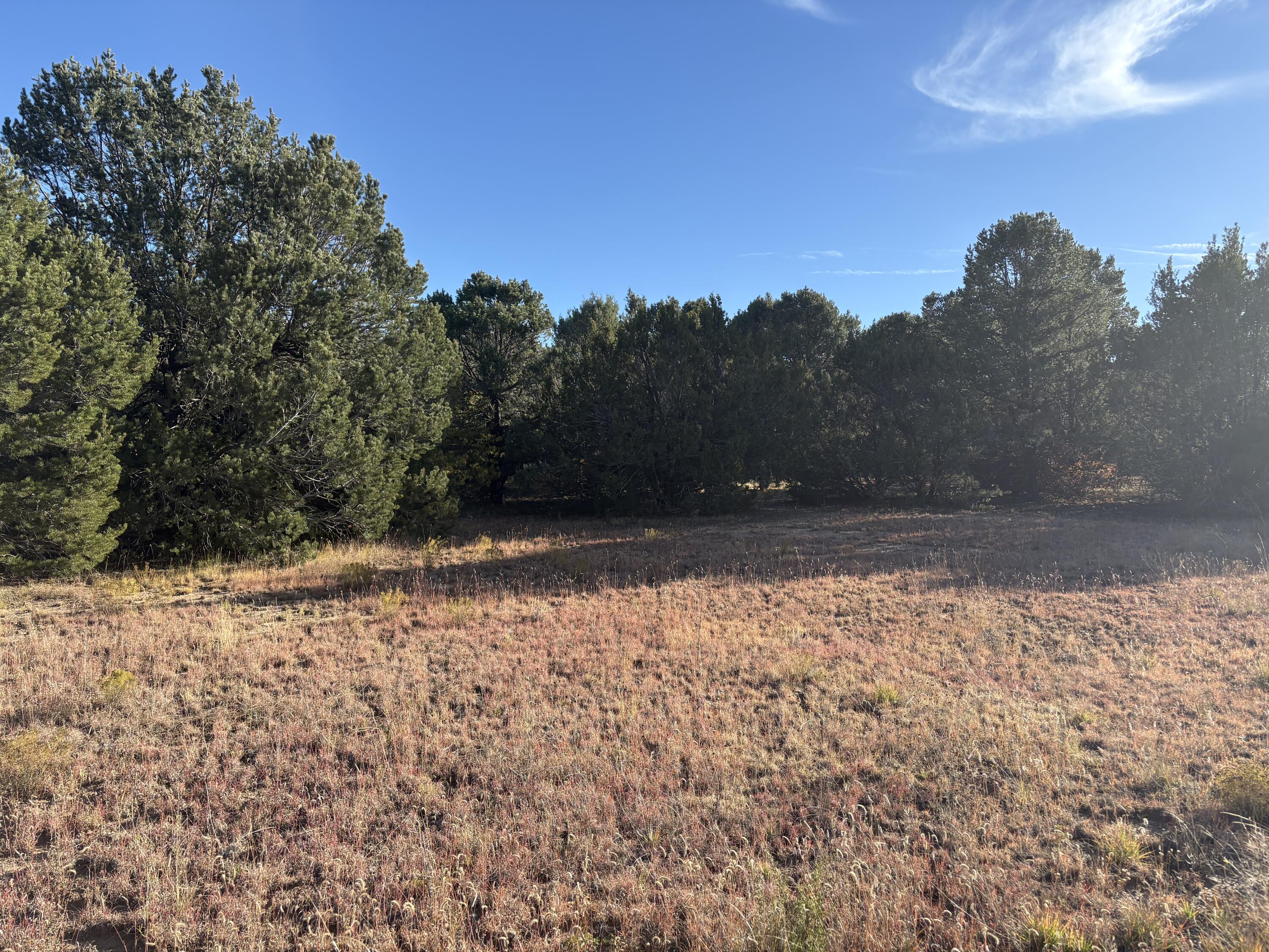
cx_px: 634
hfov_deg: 67.3
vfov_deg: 53.1
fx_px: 953
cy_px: 476
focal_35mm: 26
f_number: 1.6
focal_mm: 5.96
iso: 50
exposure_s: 1/1953
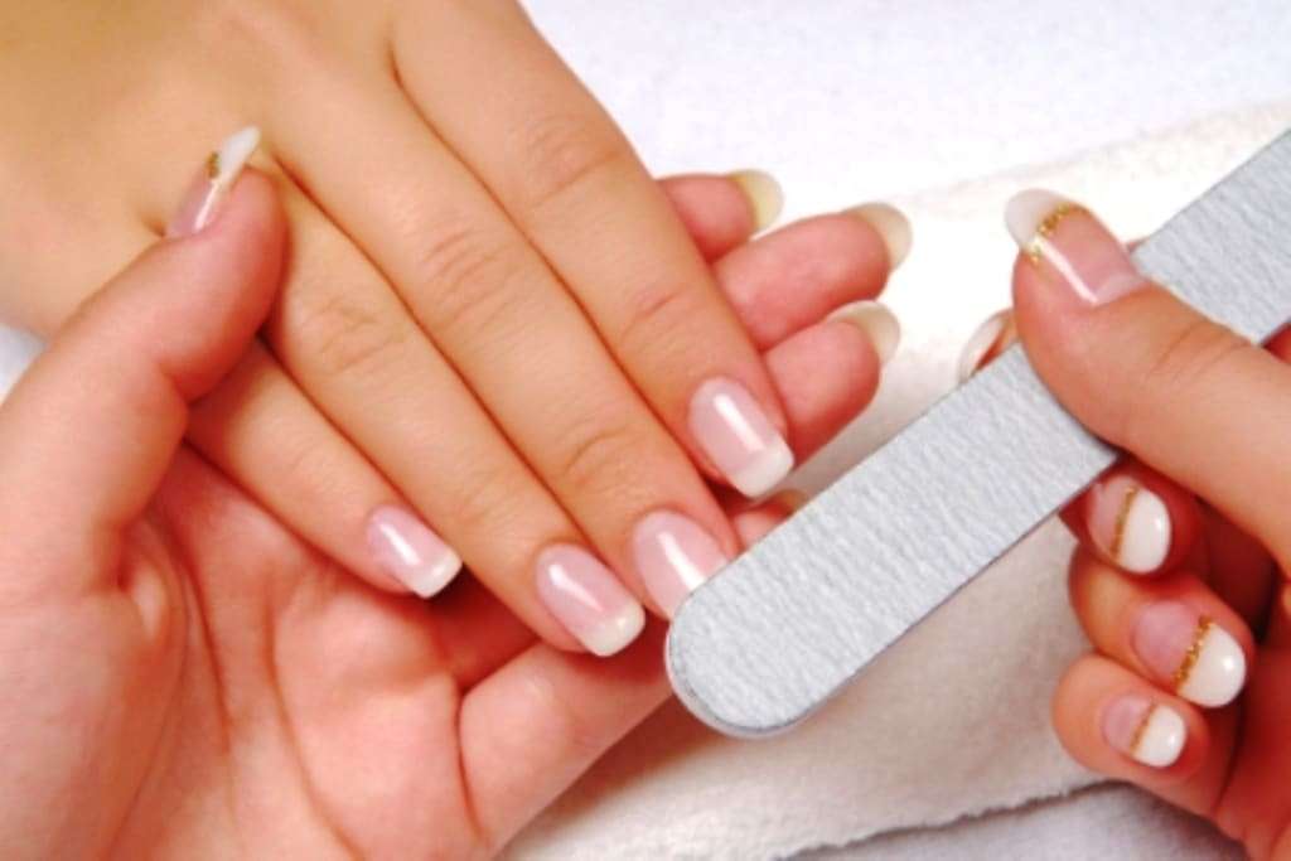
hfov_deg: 24.6
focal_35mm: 82
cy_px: 430
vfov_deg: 16.6
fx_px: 2959
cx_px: 646
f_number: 9.5
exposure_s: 1/250
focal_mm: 55
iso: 100
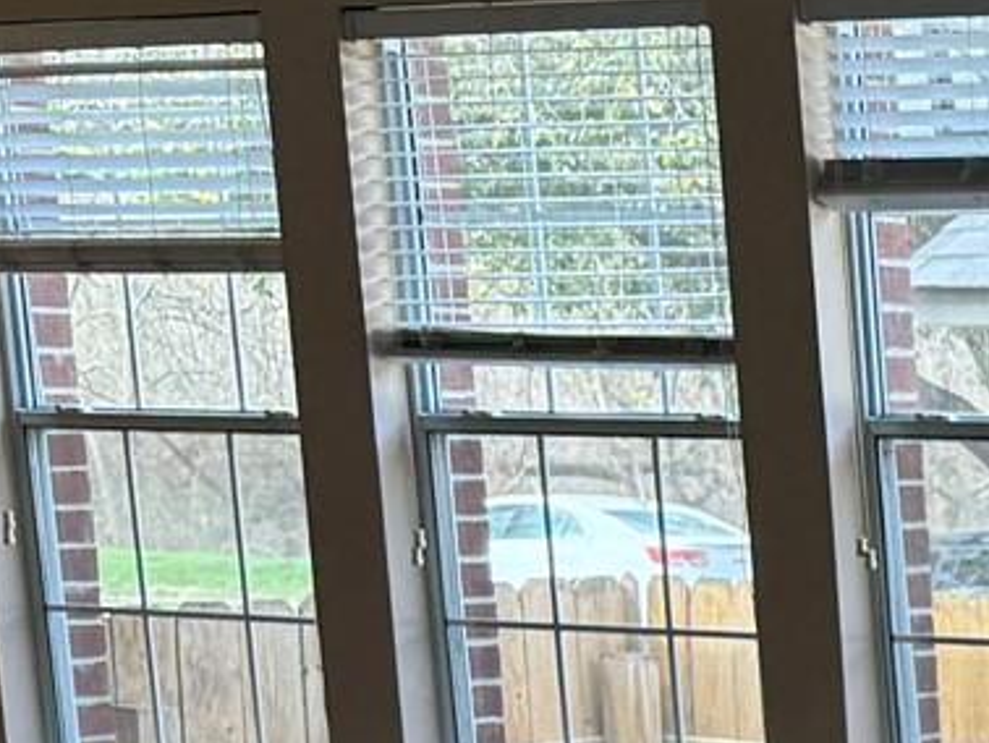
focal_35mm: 130
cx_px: 2585
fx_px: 3717
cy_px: 1062
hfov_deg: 11.6
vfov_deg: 11.0
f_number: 1.78
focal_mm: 6.76
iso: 160
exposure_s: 1/198
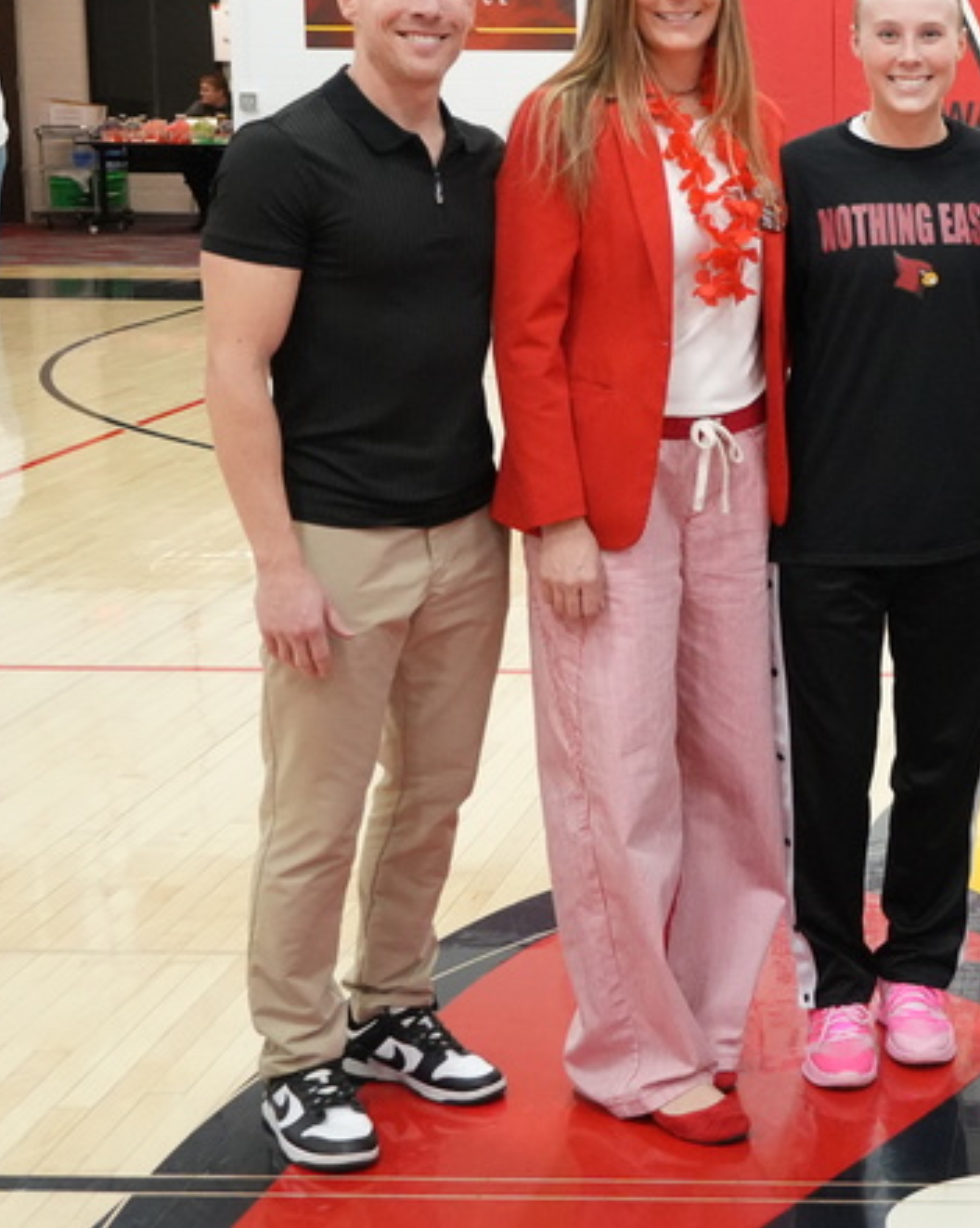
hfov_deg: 20.1
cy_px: 464
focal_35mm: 72
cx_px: 1119
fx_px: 2614
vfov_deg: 26.4
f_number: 4
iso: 4000
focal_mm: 22
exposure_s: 1/320
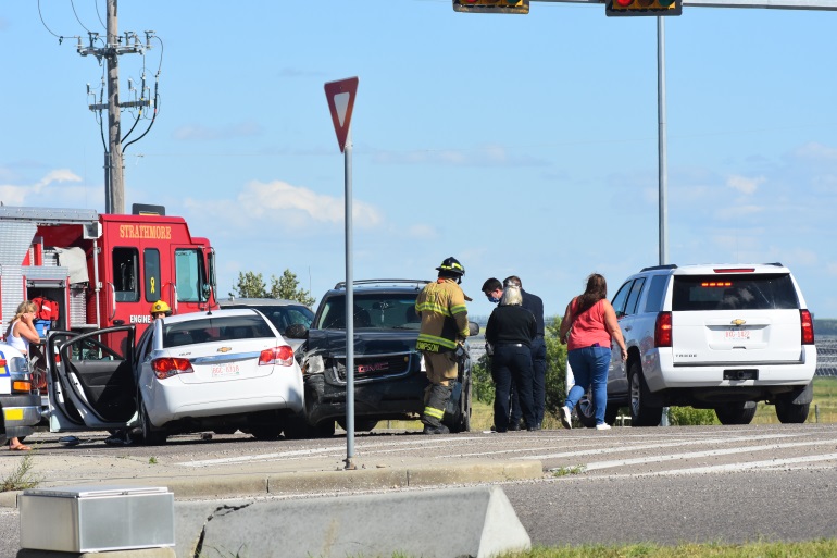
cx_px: 418
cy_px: 279
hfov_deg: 11.4
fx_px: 4184
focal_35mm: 180
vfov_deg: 7.6
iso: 450
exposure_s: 1/1000
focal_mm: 120
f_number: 8
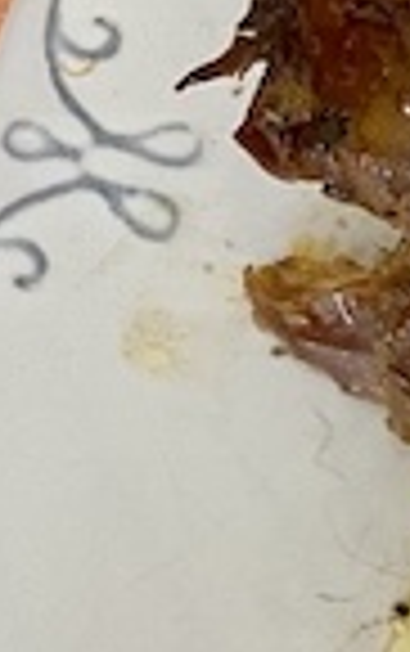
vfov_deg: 18.0
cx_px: 1253
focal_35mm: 114
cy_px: 567
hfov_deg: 9.1
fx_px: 2032
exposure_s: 1/49
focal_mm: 4.25
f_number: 1.8
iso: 200
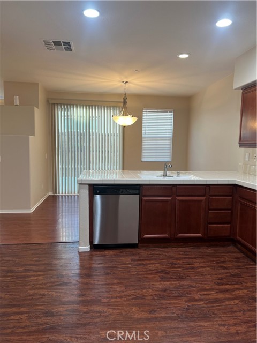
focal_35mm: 26
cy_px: 172
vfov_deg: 67.3
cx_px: 128
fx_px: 257
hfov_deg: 53.1
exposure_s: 1/60
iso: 64
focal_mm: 5.7
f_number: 1.5
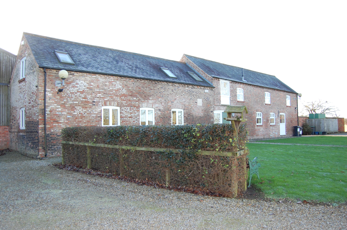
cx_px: 174
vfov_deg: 45.6
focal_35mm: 28
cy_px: 115
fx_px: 274
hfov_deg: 64.6
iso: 400
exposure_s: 1/320
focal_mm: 19
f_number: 3.5
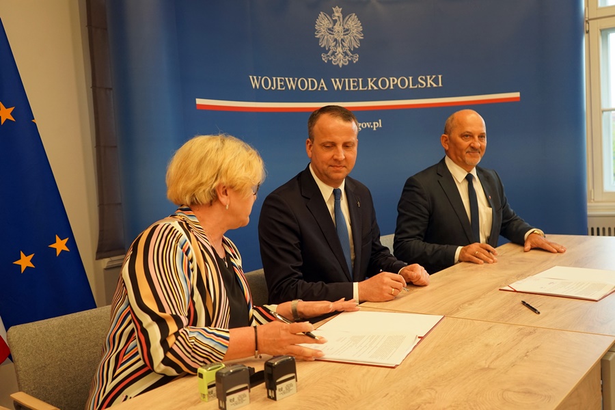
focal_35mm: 36
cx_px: 308
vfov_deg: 36.9
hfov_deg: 53.1
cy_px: 205
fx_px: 615
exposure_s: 1/160
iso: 1000
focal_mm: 36
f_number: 4
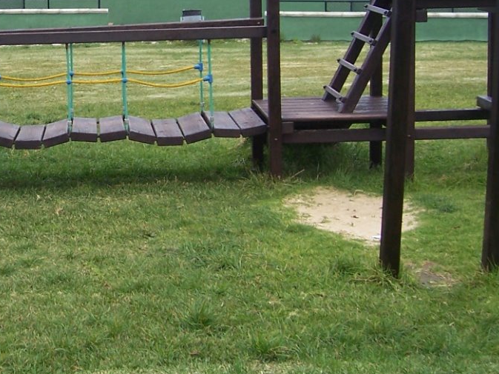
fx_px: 1110
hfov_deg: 24.3
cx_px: 13
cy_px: 84
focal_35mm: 77
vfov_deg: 19.0
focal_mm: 6
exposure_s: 1/500
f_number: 3
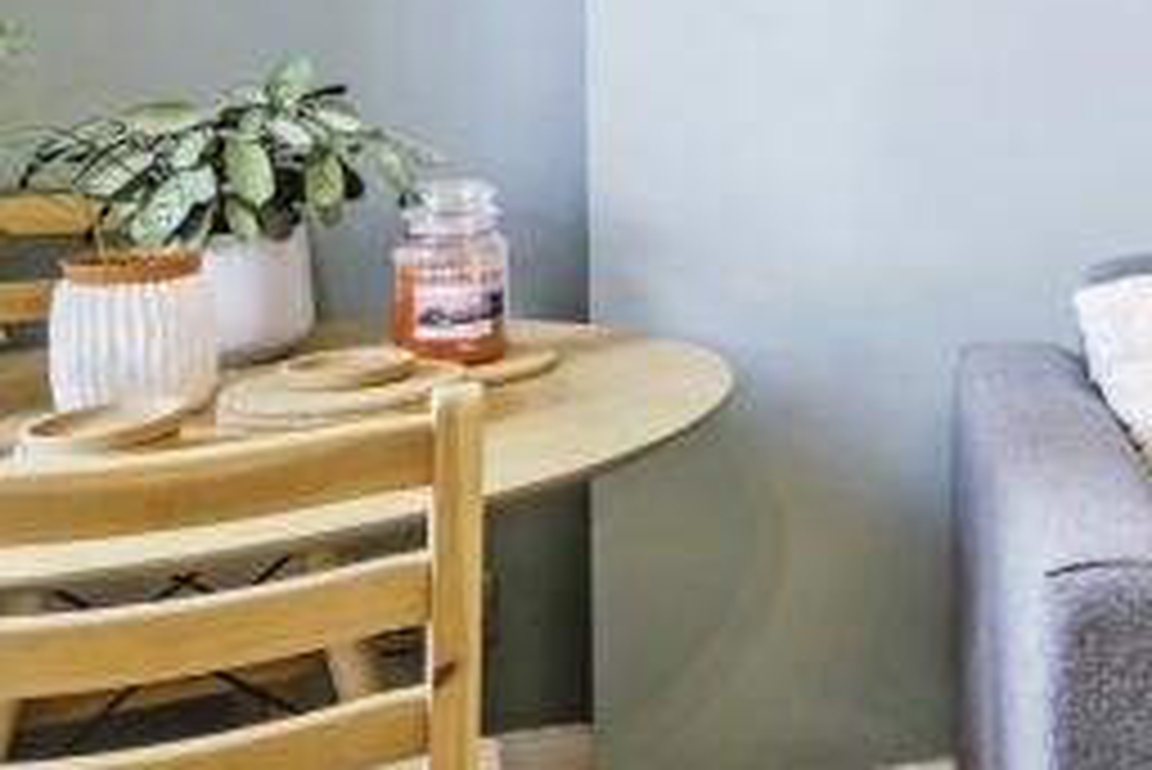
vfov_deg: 21.5
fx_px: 1921
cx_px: 1584
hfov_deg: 26.8
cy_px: -70
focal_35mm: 60
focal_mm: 15
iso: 400
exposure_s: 1/80
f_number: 11
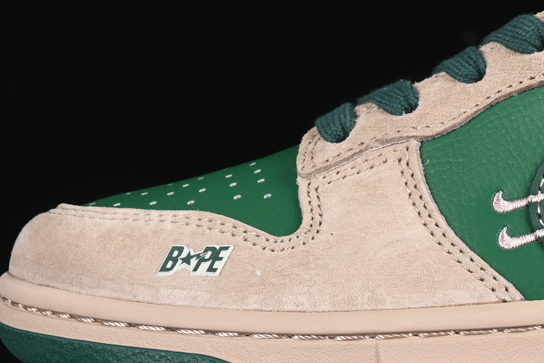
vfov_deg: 5.6
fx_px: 3702
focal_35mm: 245
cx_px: 610
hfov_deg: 8.3
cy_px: 49
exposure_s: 1/80
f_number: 7.1
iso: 160
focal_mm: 50
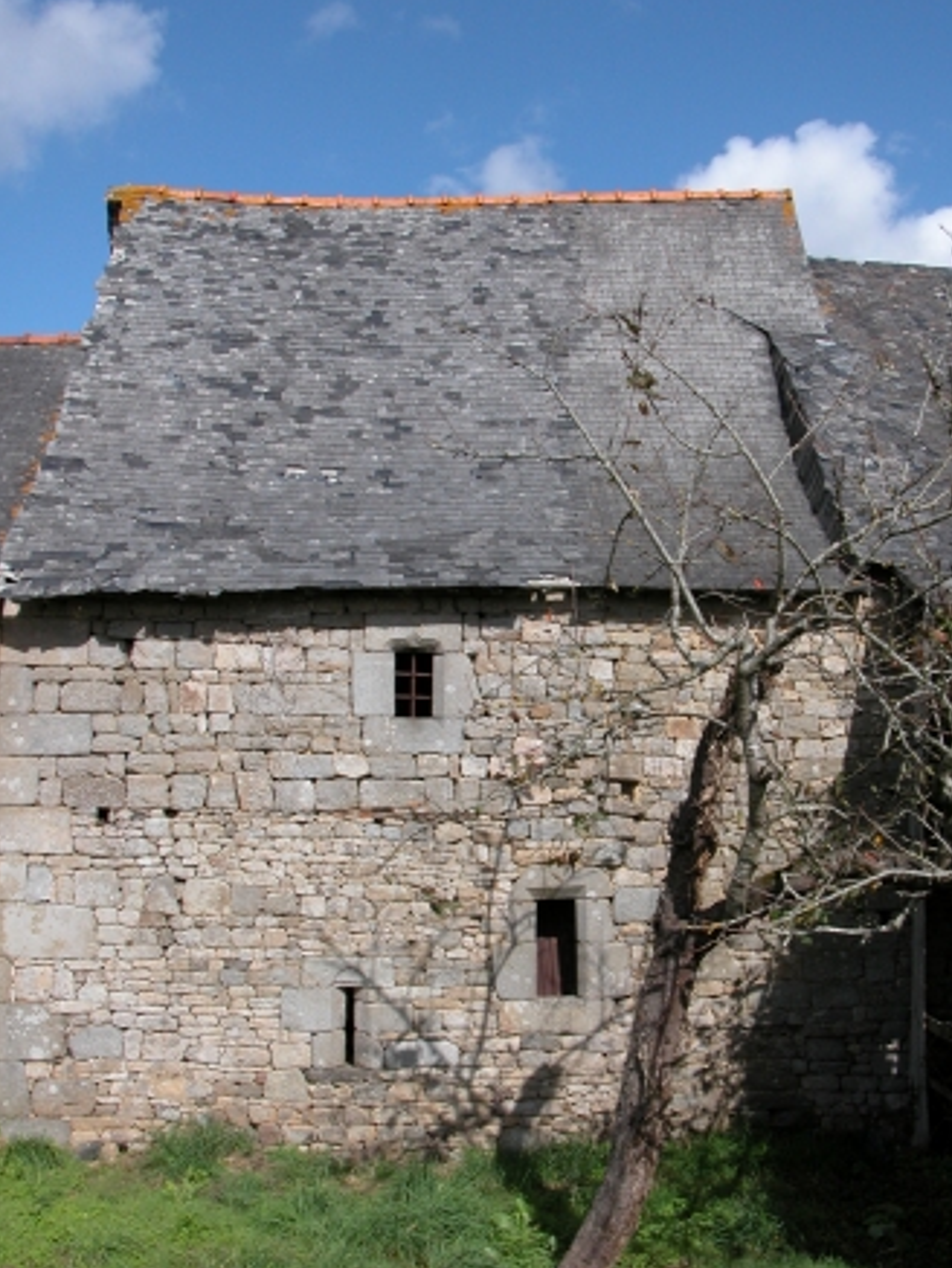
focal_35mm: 41
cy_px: 696
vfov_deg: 45.7
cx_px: 551
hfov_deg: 35.1
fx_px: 1503
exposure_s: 1/361
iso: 100
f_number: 7.1
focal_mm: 8.9
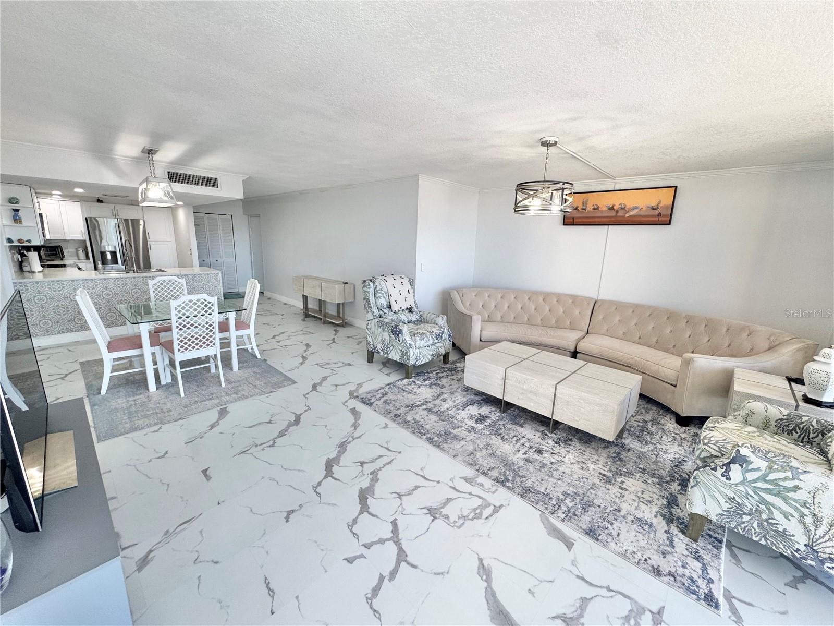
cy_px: 313
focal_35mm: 14
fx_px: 337
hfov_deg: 102.1
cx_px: 417
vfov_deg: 85.7
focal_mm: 2.22
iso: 80
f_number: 2.2
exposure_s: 1/120
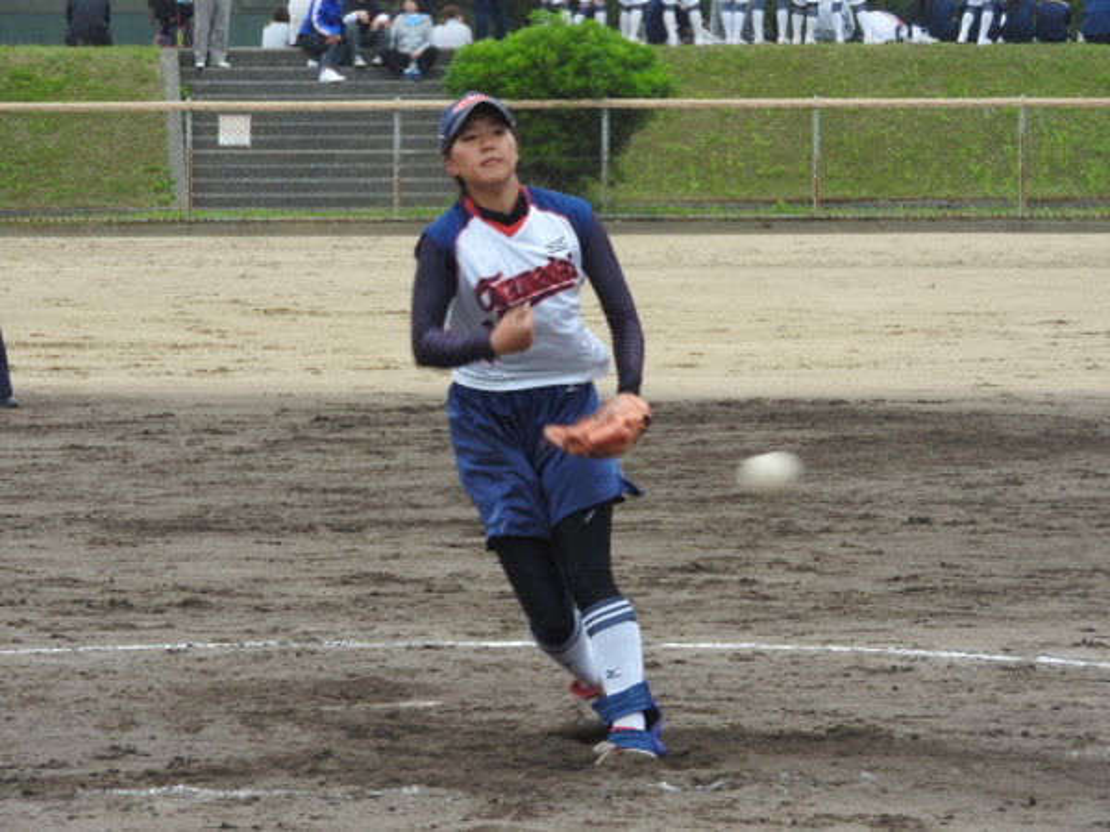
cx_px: 555
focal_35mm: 250
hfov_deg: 7.9
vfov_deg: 5.9
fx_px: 8017
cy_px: 416
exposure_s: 1/200
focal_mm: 44.8
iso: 100
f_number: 5.5
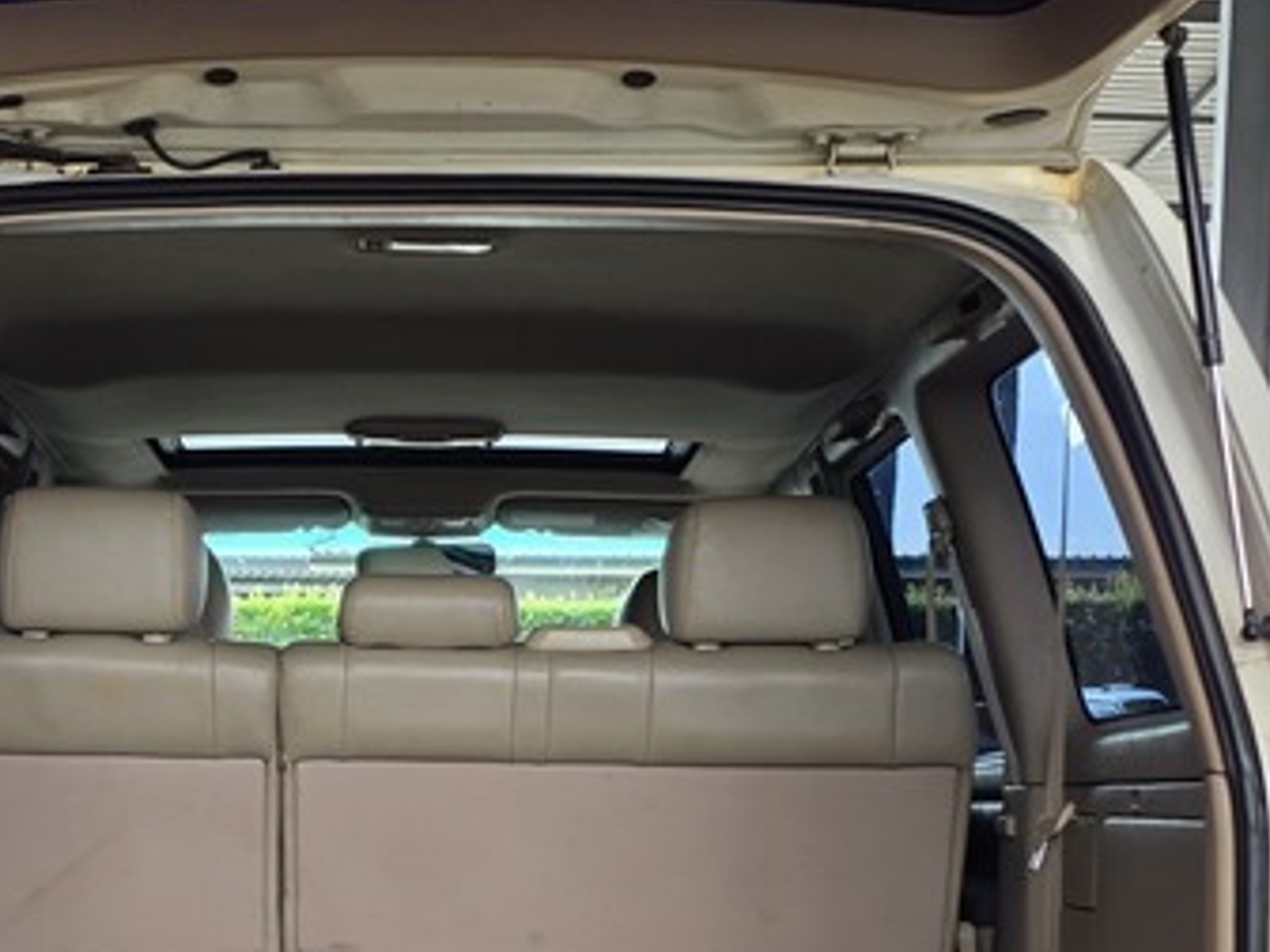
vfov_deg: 20.6
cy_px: 827
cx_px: 401
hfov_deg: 27.6
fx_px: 2568
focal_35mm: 70
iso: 40
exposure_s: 1/180
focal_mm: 6.25
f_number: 1.7
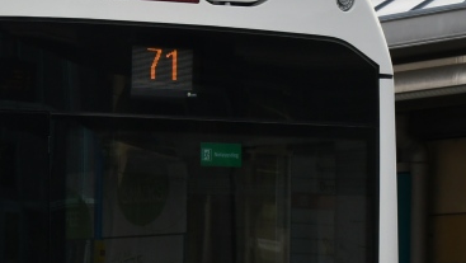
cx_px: -241
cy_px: 260
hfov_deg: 11.6
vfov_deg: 6.8
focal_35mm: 178
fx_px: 2201
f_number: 6.3
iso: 400
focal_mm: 35
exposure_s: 1/1600
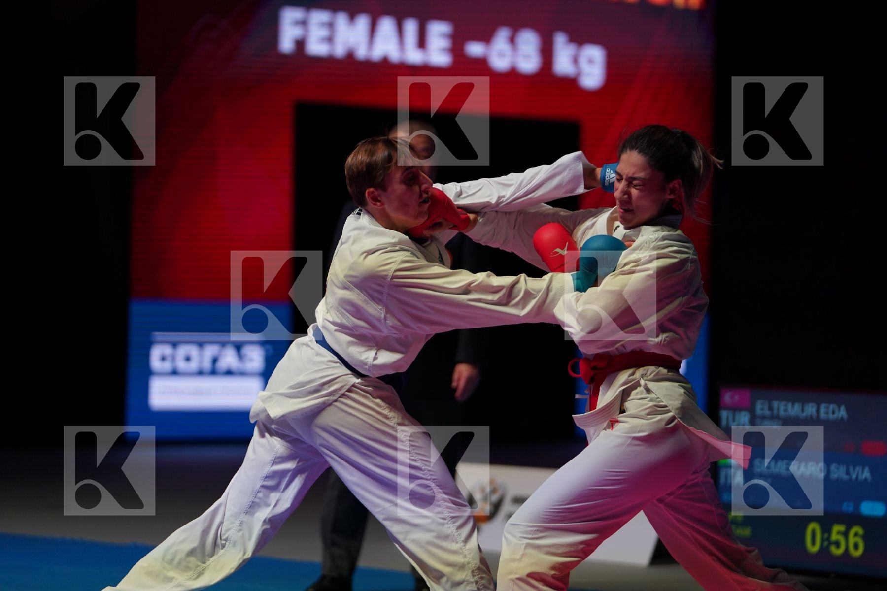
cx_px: 444
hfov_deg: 14.0
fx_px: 3622
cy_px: 296
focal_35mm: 147
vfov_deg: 9.3
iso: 1250
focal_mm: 147
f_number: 2.8
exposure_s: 1/1000
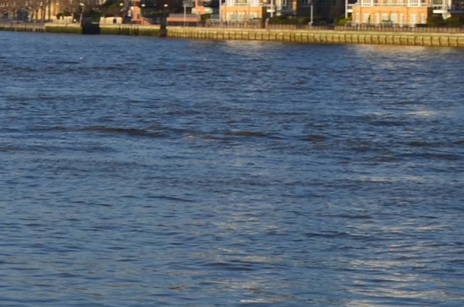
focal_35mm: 210
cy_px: -54
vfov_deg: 6.5
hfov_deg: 9.4
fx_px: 2701
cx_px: -362
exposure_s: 1/125
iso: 100
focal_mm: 26
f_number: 11
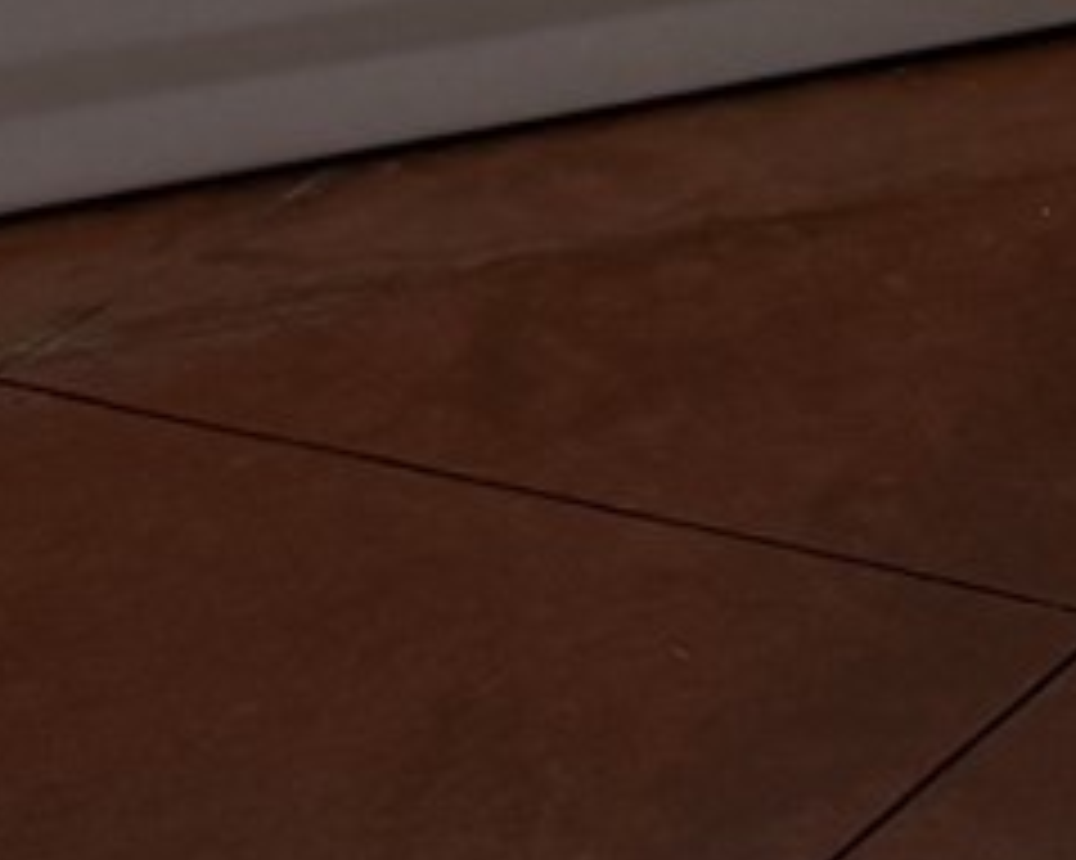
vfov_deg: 6.8
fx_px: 5985
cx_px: 2418
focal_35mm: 188
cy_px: -2256
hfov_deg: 9.4
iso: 160
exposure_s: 1/145
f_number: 1.78
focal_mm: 6.76
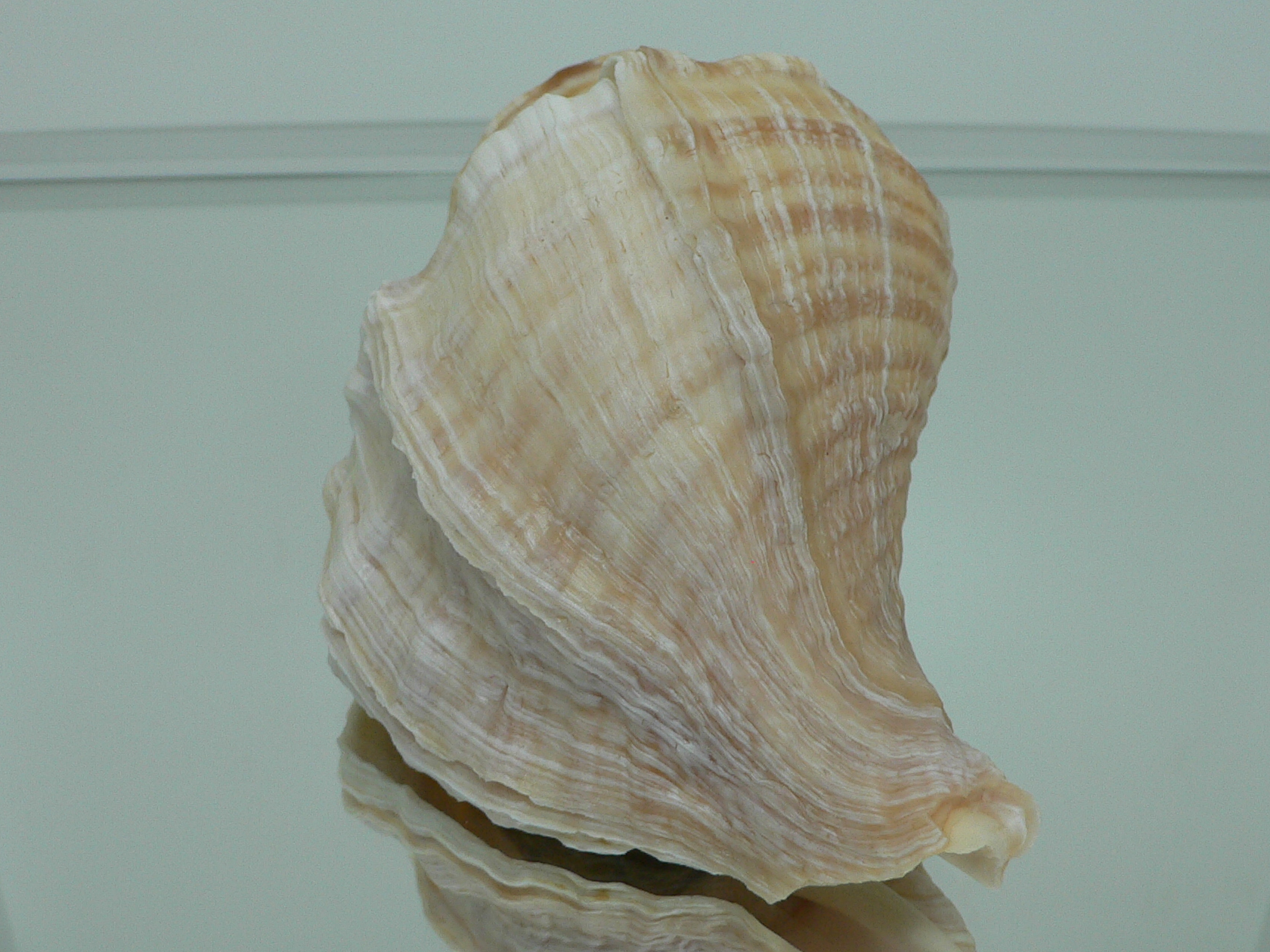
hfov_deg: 44.8
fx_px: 1541
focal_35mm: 42
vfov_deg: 34.3
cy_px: 450
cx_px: 668
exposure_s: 1/60
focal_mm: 4.6
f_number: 2.8
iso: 100
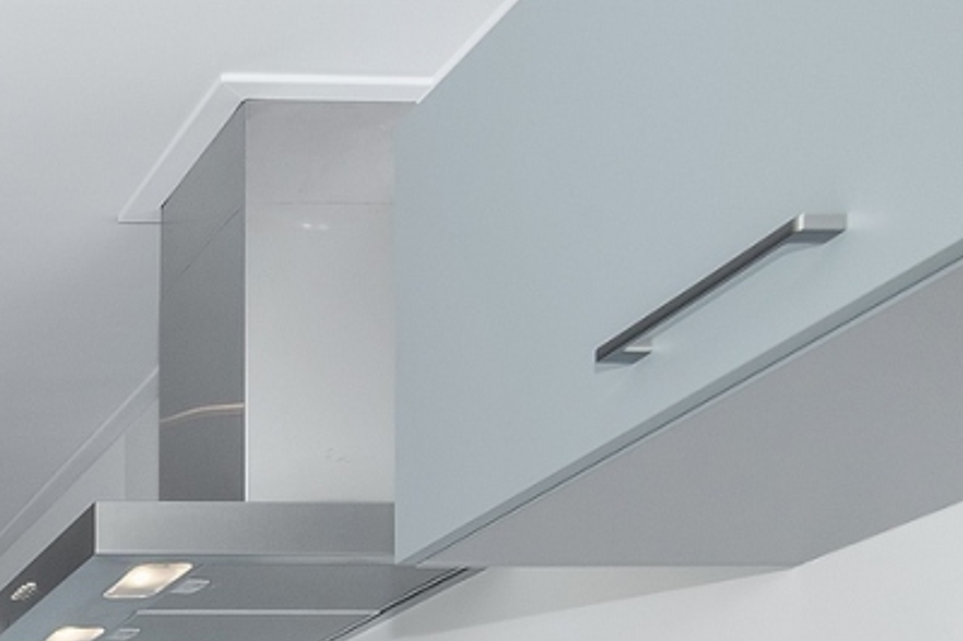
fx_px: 2005
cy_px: 1099
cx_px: -619
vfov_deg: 15.9
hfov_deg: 21.1
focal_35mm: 75
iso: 1100
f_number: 11
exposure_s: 1/180
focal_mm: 20
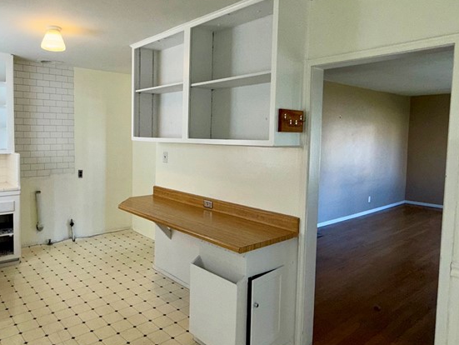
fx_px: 345
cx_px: 169
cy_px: 154
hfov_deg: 66.2
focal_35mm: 26
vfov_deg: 53.0
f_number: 2.2
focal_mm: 2.22
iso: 50
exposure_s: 1/122
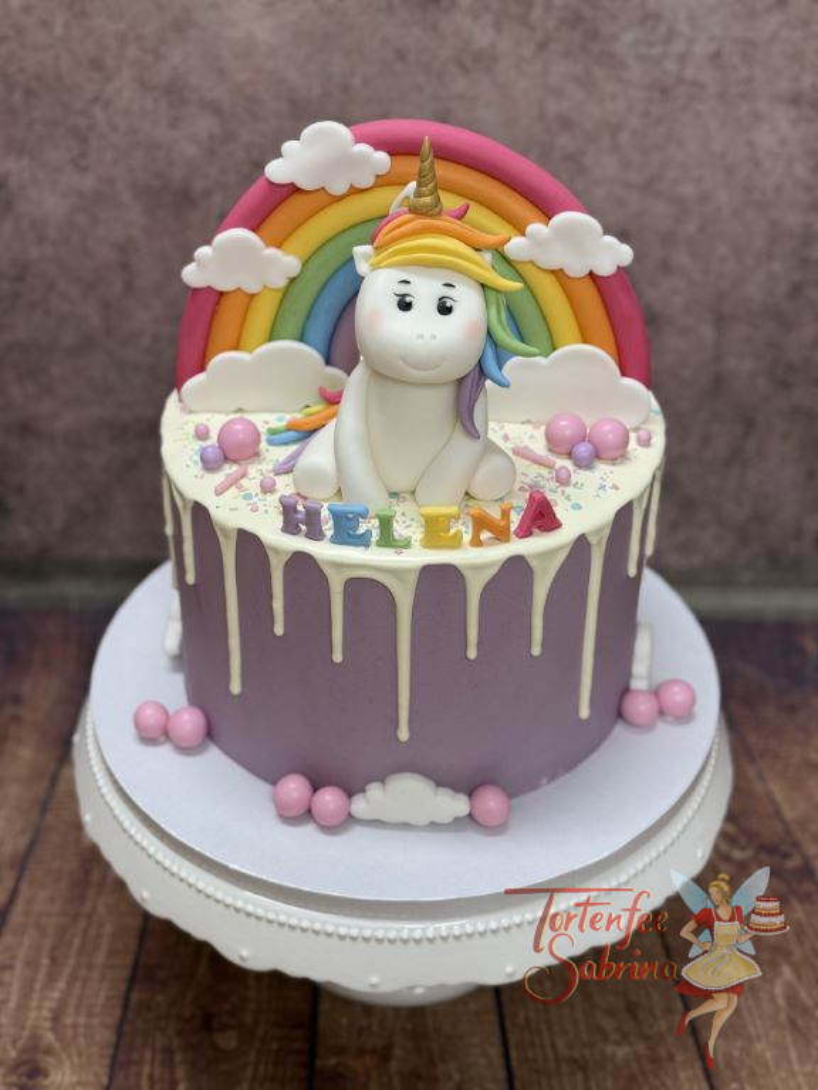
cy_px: 545
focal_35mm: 48
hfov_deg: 30.3
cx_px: 409
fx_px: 1512
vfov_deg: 39.7
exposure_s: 1/50
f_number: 1.78
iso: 50
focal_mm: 6.76
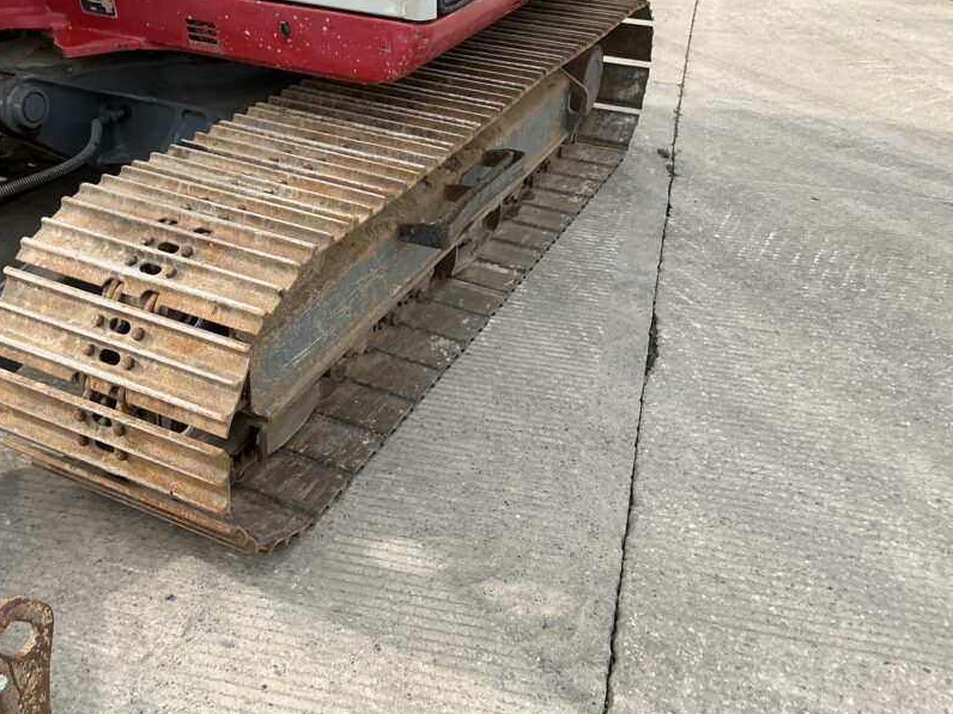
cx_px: 388
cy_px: 289
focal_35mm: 36
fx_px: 991
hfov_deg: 51.1
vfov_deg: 39.5
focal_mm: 3
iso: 25
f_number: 1.8
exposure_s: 1/556
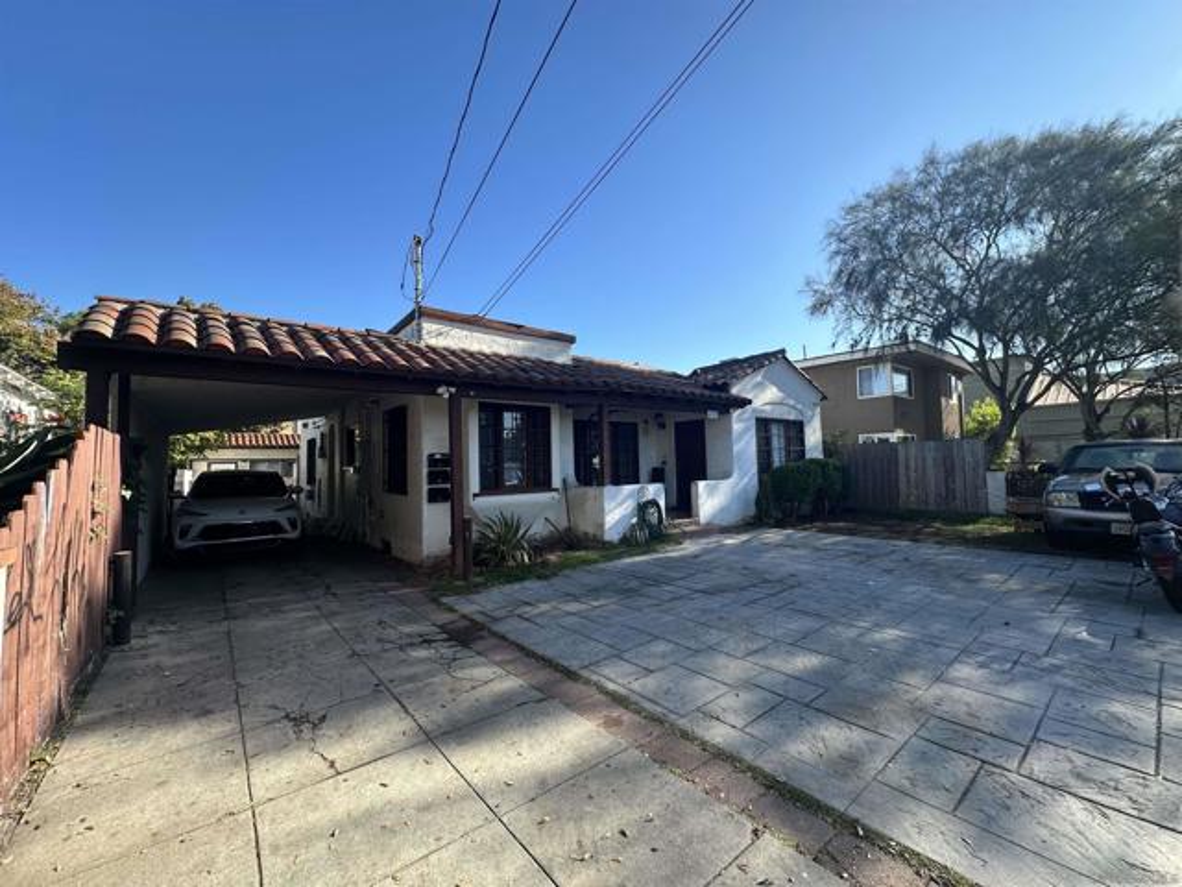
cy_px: 444
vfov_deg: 85.7
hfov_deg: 102.1
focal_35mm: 14
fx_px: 478
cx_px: 591
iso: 40
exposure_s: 1/988
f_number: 2.2
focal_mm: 2.22
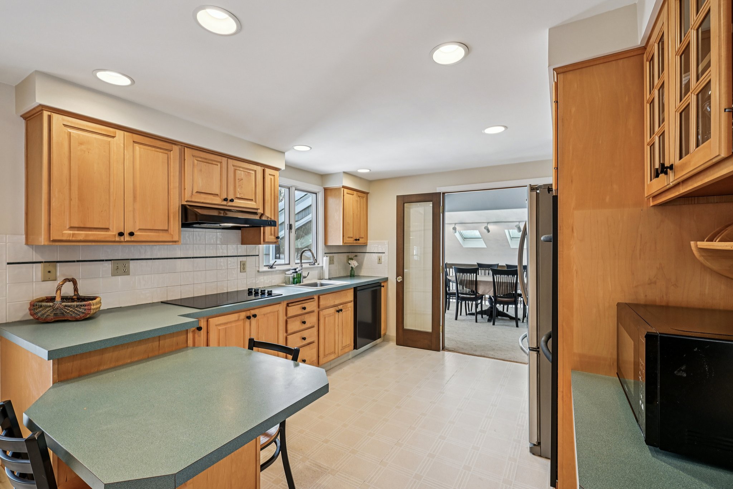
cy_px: 244
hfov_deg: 96.7
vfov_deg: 73.7
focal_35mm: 16
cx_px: 366
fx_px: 326
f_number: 8
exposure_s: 1/20
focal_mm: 16
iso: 400
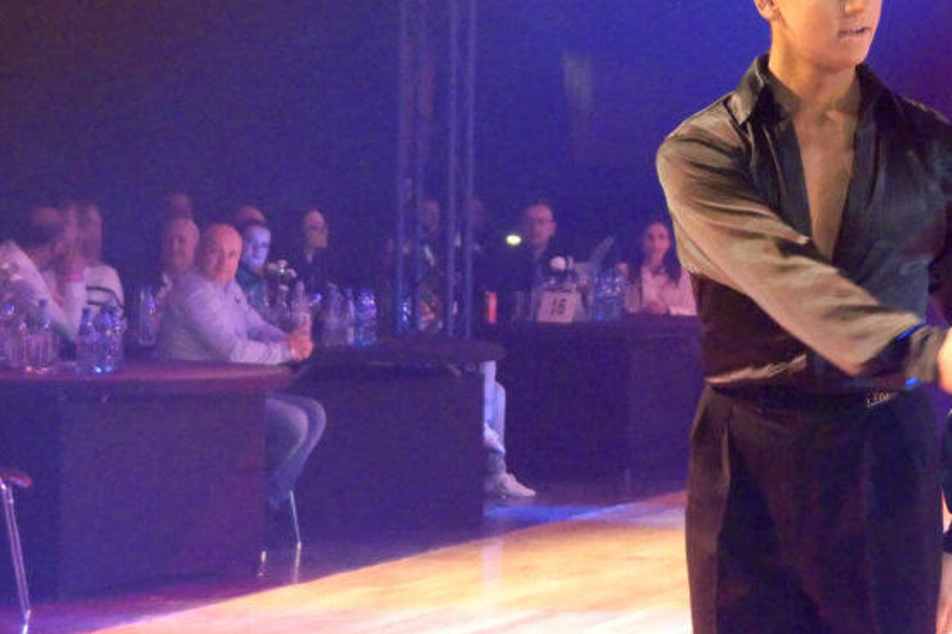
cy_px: 252
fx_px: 4522
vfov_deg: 8.0
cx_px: 614
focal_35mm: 171
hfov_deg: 12.0
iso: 2000
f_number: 2.8
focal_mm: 21.8
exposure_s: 1/80
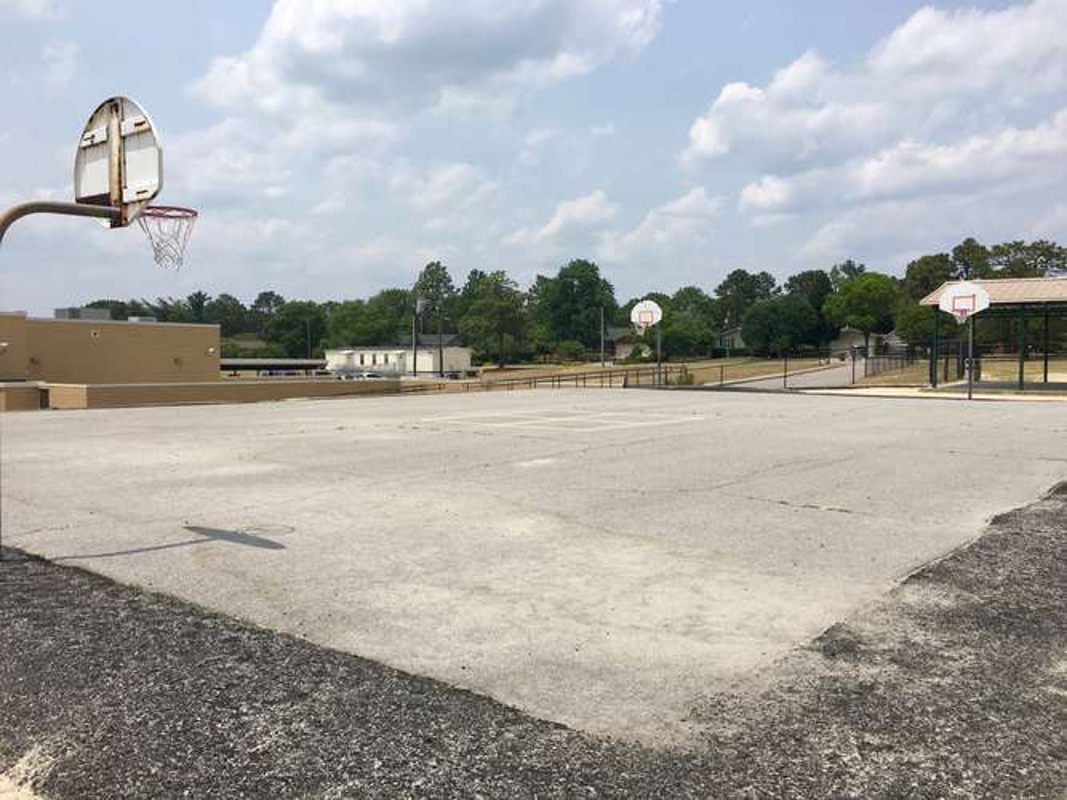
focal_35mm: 29
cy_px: 400
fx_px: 894
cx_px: 534
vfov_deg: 48.2
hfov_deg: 61.7
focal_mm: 4.15
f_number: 2.2
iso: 25
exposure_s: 1/2959
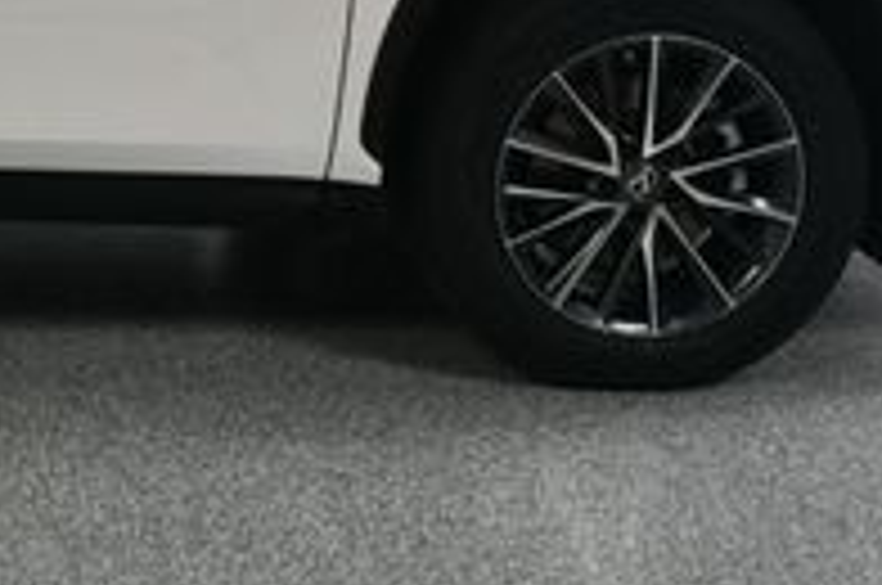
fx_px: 2397
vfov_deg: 13.6
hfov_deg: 19.4
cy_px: -86
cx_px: -225
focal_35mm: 98
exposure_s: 1/160
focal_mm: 20
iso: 100
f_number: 13
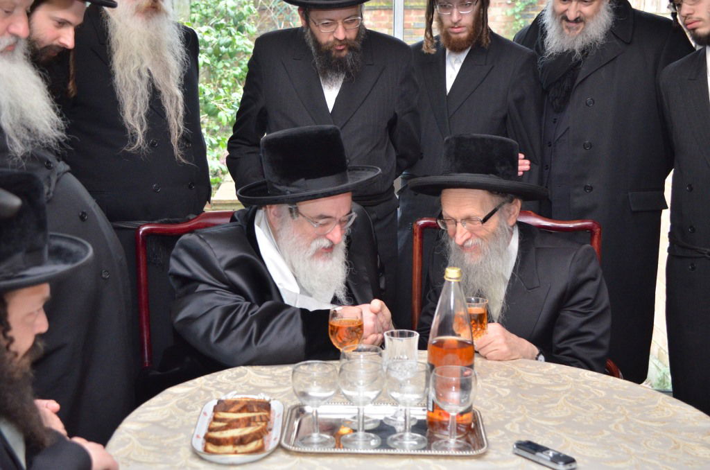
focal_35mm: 60
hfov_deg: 33.5
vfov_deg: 22.5
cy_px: 235
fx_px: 1181
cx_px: 355
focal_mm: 40
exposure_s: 1/200
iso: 1600
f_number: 5
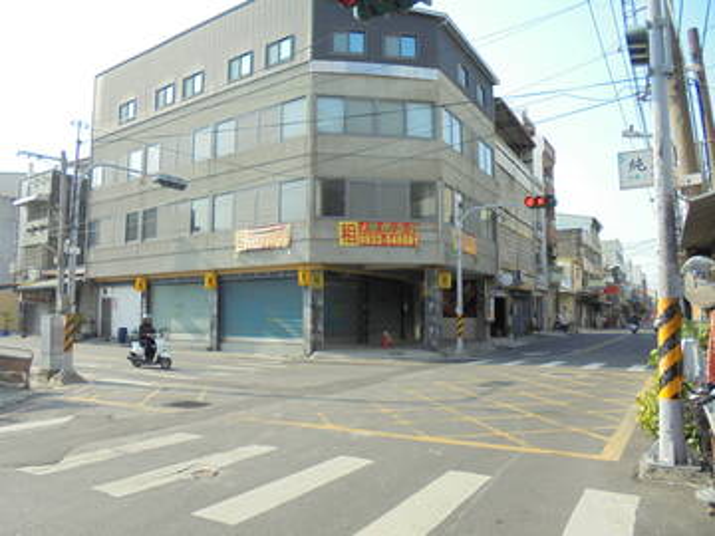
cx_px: 358
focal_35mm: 26
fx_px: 537
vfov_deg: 53.1
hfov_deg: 67.3
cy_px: 268
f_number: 3.5
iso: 100
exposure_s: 1/400
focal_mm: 4.6
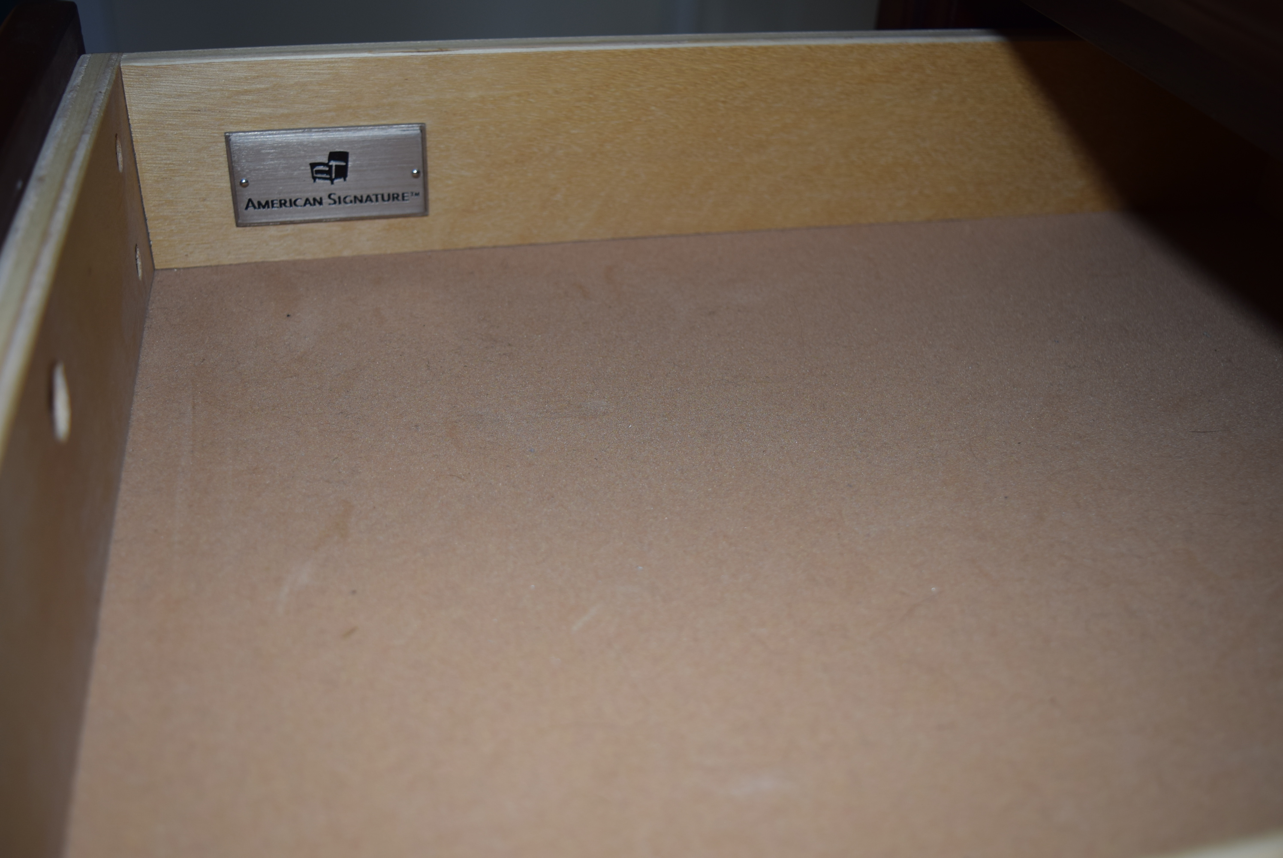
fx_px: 1284
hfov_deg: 53.1
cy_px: 429
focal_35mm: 36
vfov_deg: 36.9
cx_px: 642
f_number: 4
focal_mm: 24
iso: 160
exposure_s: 1/60
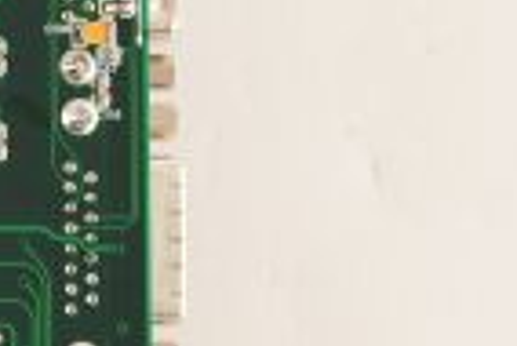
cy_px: 169
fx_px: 3033
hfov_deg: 9.1
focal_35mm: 211
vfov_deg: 6.5
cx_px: -521
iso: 1600
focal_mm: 50
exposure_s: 1/125
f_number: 9
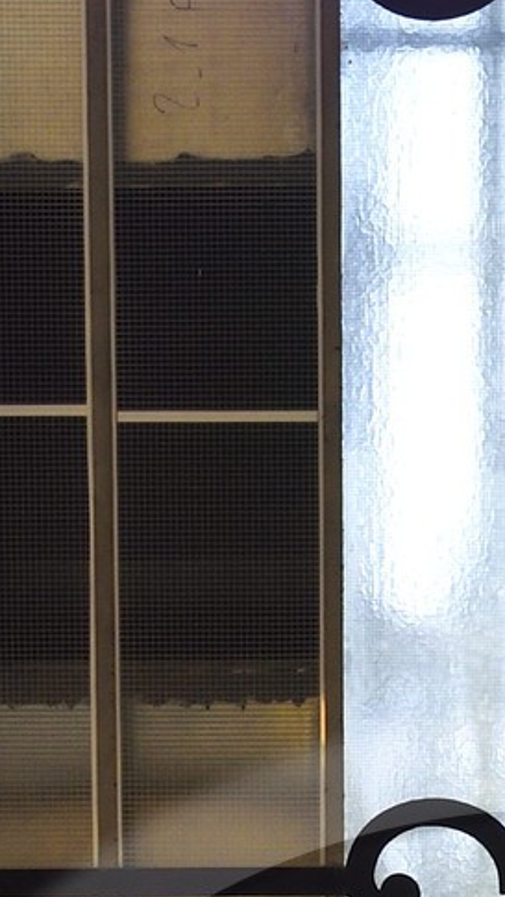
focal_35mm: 285
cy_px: 1579
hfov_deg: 4.3
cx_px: 570
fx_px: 6781
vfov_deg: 7.4
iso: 800
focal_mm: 55
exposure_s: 1/100
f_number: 8
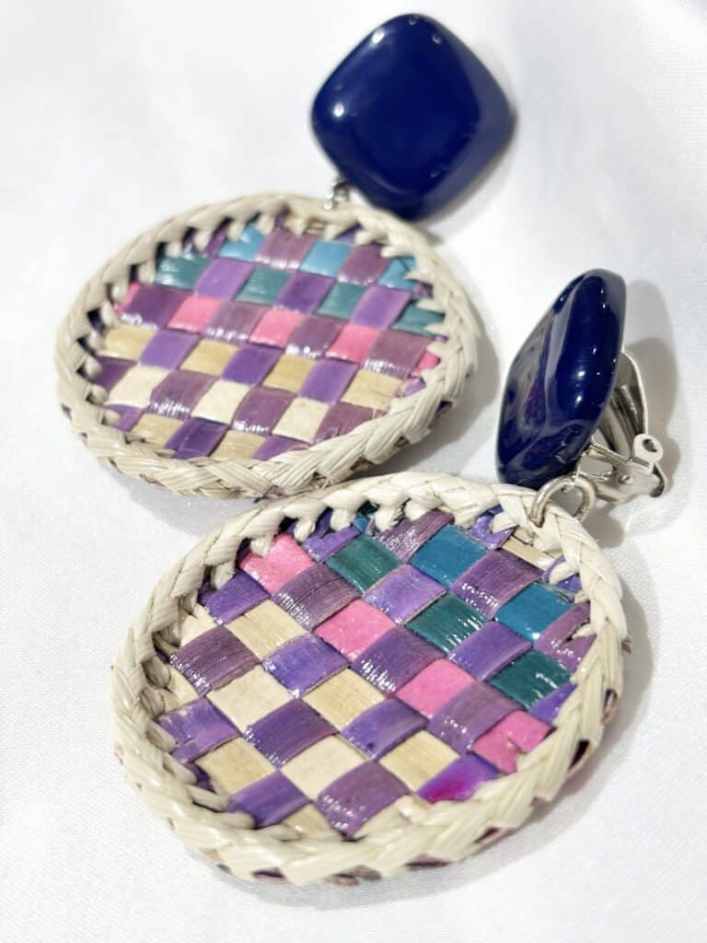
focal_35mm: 52
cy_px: 472
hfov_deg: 28.0
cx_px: 354
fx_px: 1416
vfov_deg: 36.8
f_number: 1.6
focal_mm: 5.96
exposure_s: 1/100
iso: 32
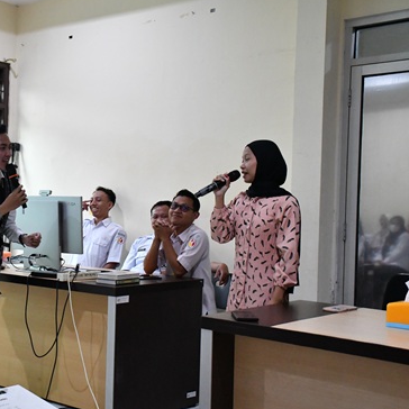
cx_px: 128
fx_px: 695
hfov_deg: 32.4
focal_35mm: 52
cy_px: 203
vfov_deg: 32.8
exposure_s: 1/200
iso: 5000
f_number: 4
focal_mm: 27
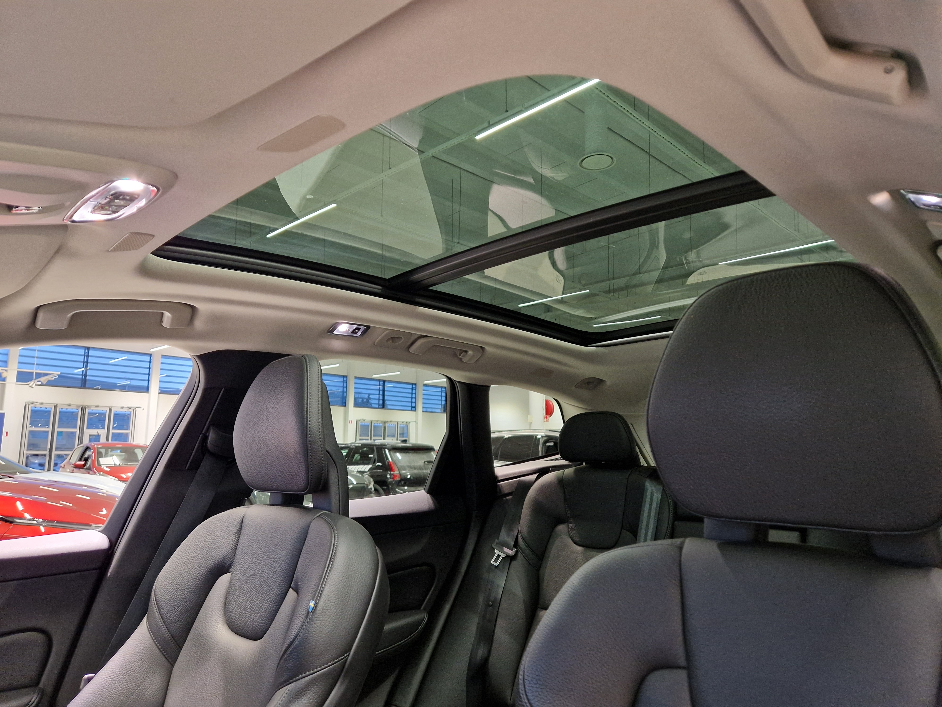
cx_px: 471
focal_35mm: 23
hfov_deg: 73.9
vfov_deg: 58.9
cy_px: 354
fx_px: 626
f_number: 1.8
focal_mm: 5.4
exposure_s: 1/50
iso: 500
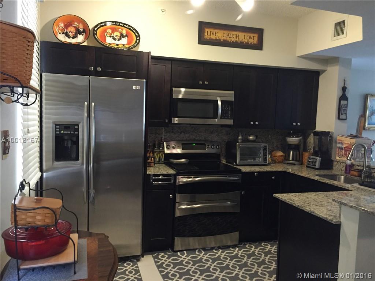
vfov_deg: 48.2
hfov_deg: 61.7
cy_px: 140
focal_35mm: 29
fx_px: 314
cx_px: 188
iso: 250
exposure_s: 1/30
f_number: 2.2
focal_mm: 4.15
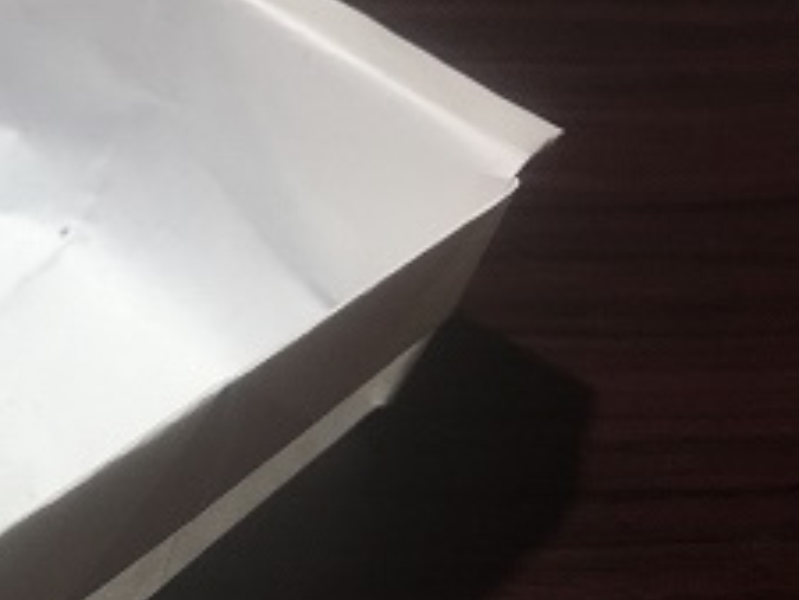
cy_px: 351
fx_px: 1501
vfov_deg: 22.6
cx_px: -82
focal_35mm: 65
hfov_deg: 27.3
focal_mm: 4.15
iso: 40
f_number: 2.2
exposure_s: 1/120
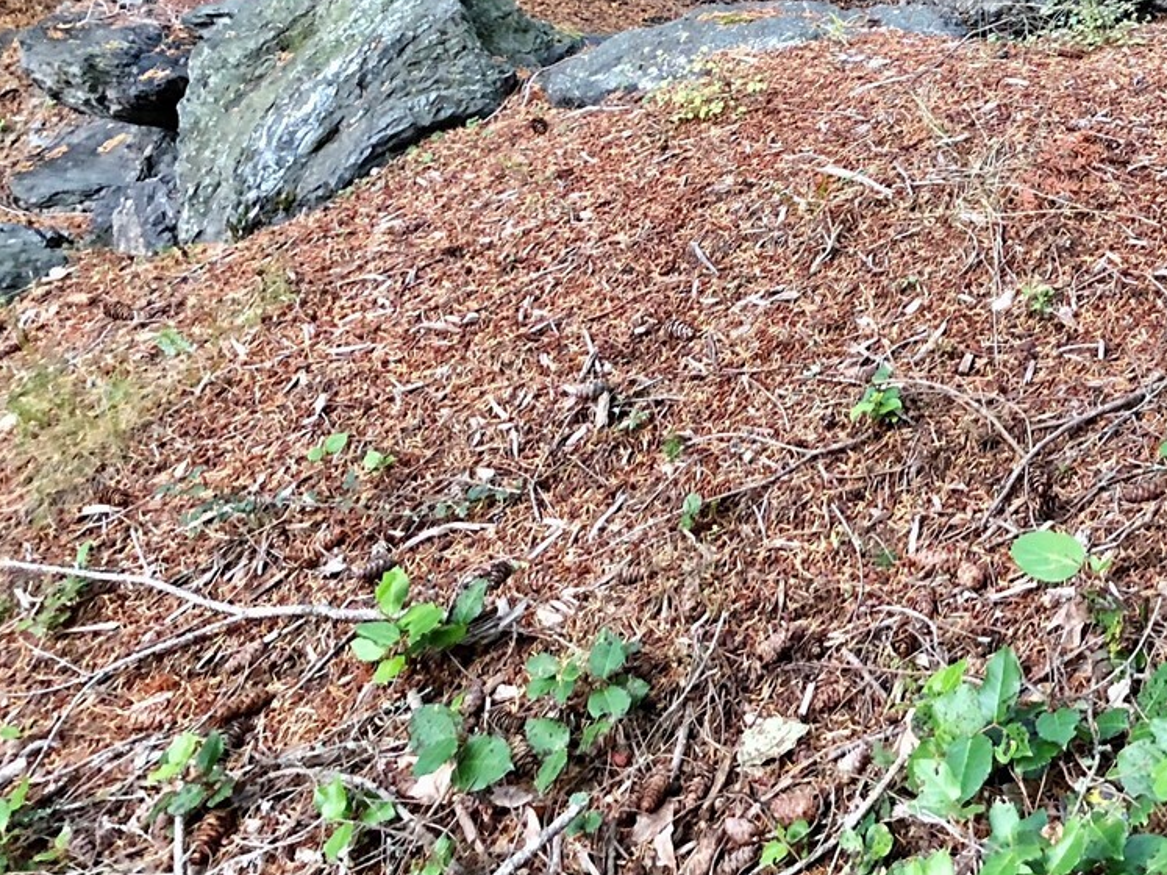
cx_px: 1162
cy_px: -55
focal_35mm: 60
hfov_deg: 30.0
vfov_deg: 23.1
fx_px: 2022
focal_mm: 3.99
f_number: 1.8
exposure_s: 1/15
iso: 64
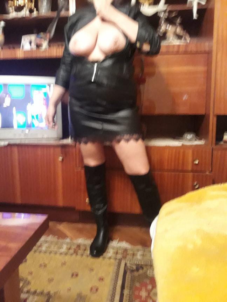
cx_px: 114
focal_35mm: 27
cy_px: 151
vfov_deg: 65.3
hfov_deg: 51.4
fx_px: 236
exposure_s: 1/17
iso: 800
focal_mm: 3.71
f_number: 1.7
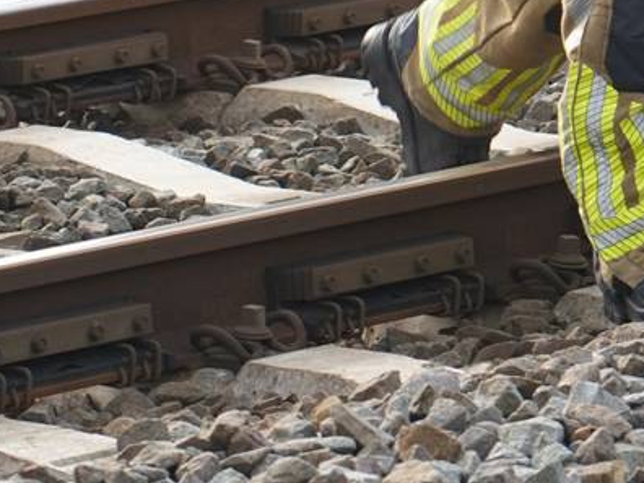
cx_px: 825
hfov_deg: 4.0
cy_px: -504
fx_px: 9097
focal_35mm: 489
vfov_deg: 3.0
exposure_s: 1/400
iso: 200
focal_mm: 105
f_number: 5
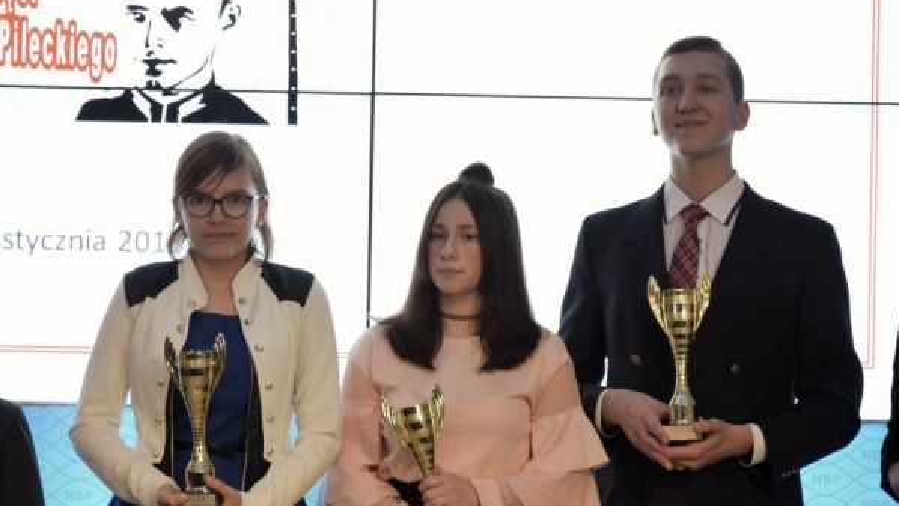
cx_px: 450
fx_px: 2826
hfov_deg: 18.1
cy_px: 259
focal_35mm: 119
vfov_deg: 10.2
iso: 1100
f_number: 5.3
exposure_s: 1/60
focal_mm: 75
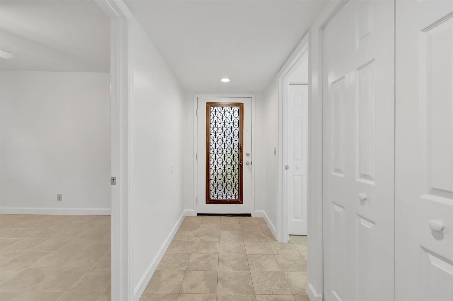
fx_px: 189
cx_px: 226
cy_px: 150
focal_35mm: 15
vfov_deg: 77.3
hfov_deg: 100.4
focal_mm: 10
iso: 1800
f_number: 8
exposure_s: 1/15
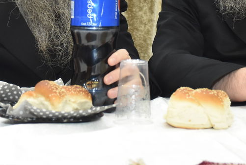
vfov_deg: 10.0
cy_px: -50
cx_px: 159
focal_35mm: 134
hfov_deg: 15.3
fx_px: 916
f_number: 5.6
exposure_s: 1/100
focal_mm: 32
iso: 1000
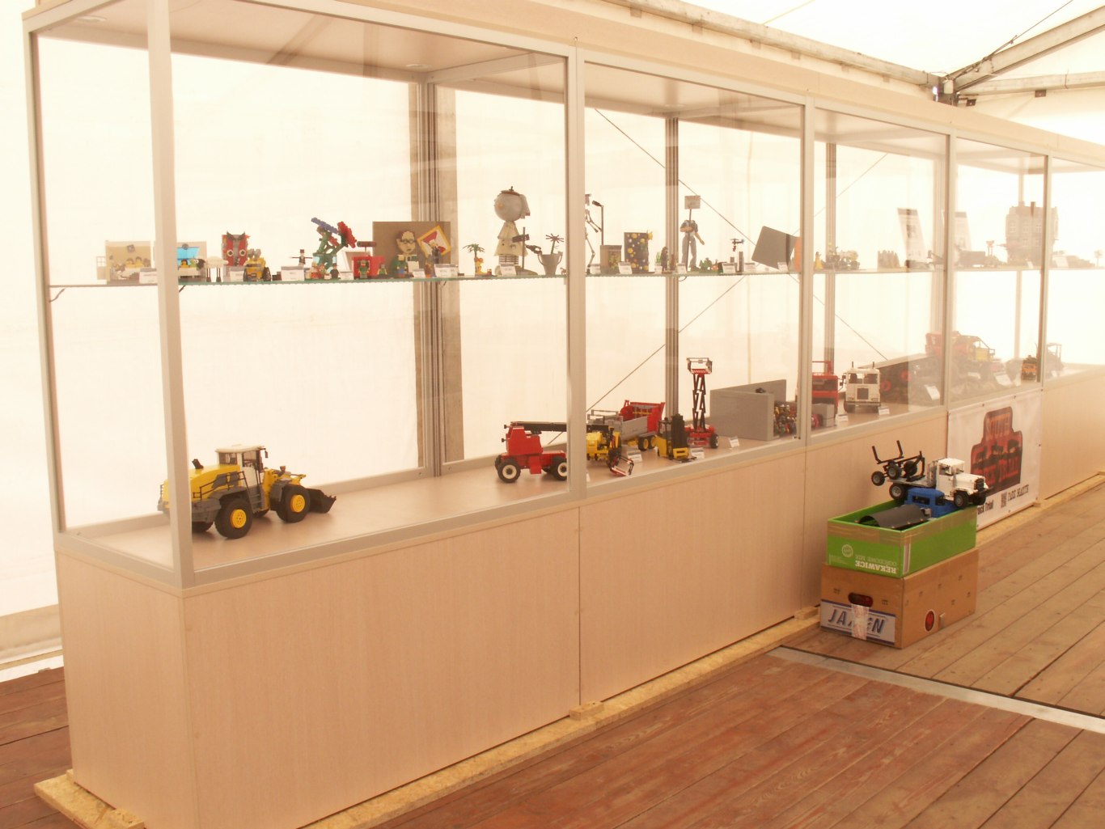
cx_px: 552
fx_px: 1117
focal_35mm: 35
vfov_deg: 40.7
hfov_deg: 52.6
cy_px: 414
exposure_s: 1/13
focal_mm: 5.86
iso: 50
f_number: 8
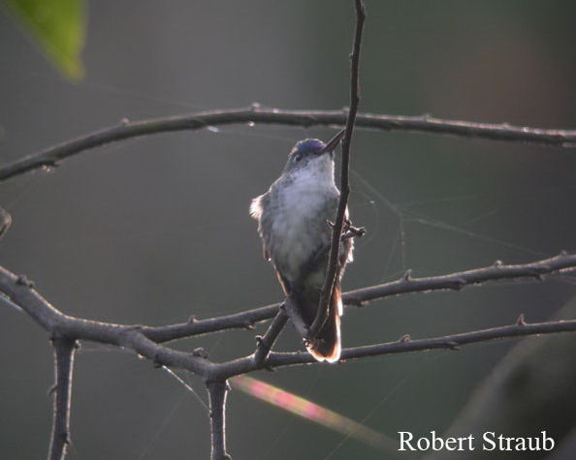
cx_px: 287
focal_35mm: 121
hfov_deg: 15.9
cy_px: 231
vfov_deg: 12.7
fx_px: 2062
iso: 100
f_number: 4.3
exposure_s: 1/30
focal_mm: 23.8
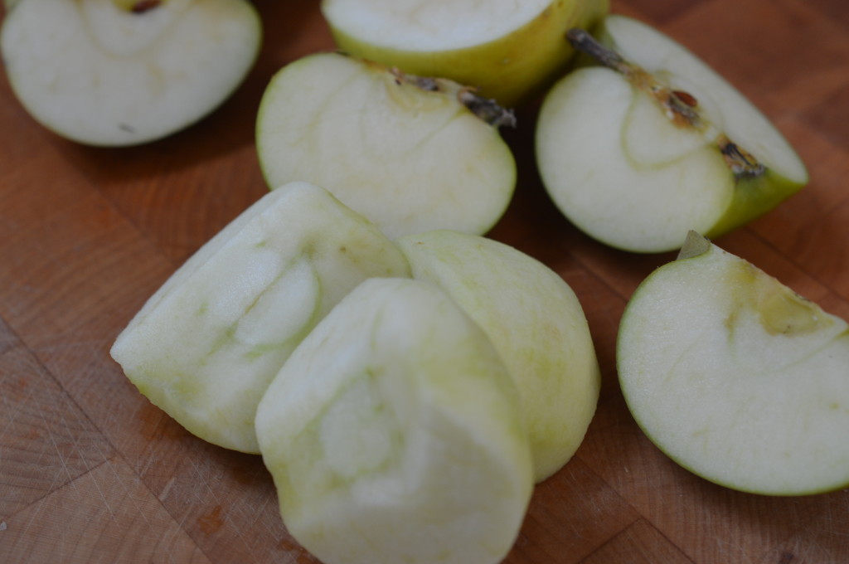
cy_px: 282
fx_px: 1413
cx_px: 424
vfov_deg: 22.6
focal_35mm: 60
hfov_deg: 33.4
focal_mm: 40
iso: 400
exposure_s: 1/80
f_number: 4.5
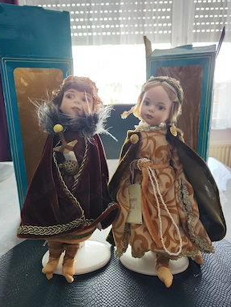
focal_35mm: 24
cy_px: 151
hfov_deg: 56.9
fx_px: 213
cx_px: 115
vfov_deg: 71.5
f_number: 1.69
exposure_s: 1/50
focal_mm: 7.01
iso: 612
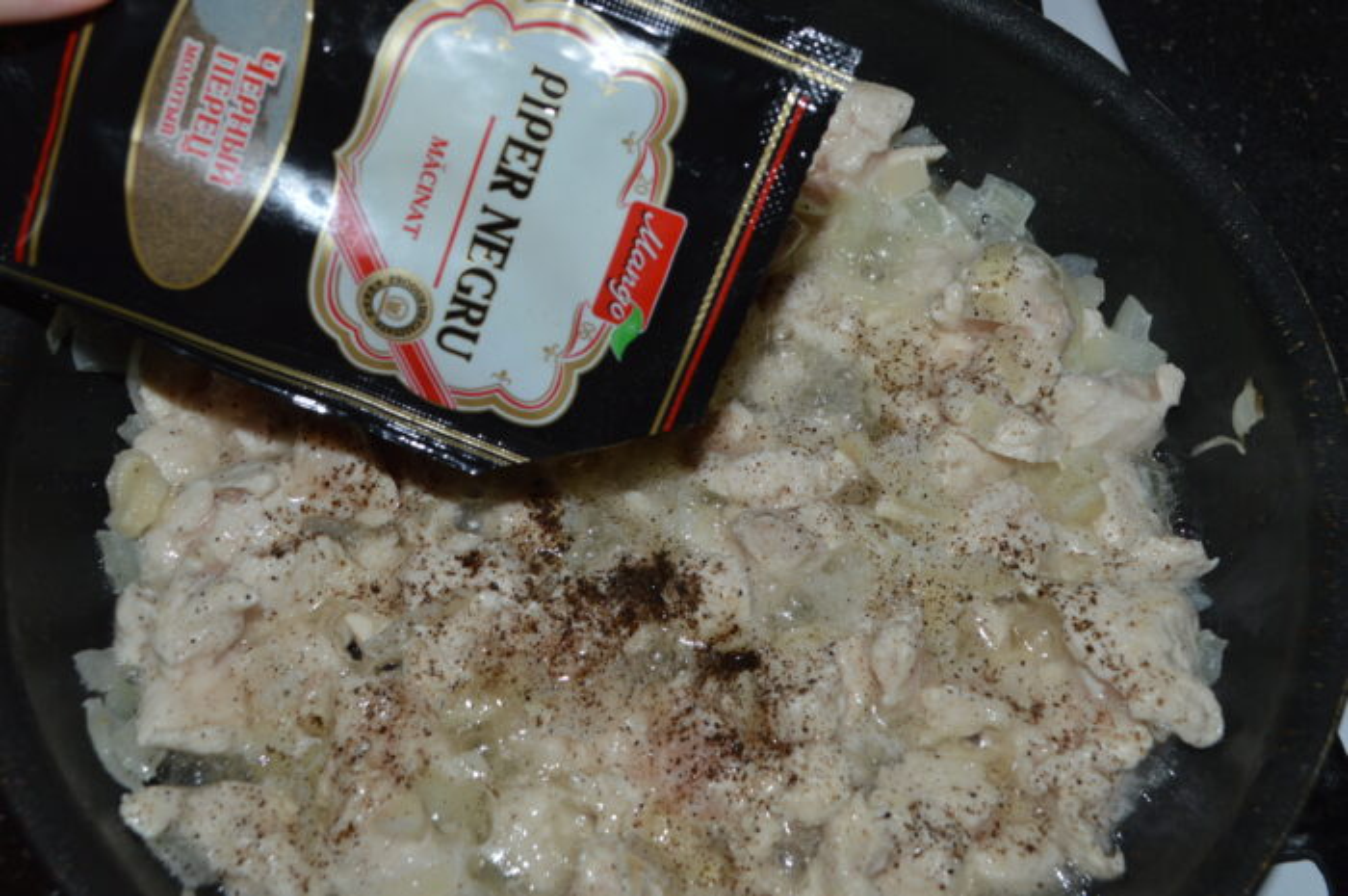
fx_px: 1459
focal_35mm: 39
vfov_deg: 34.1
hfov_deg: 49.6
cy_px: 448
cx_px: 674
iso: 100
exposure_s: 1/60
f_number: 8
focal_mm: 26
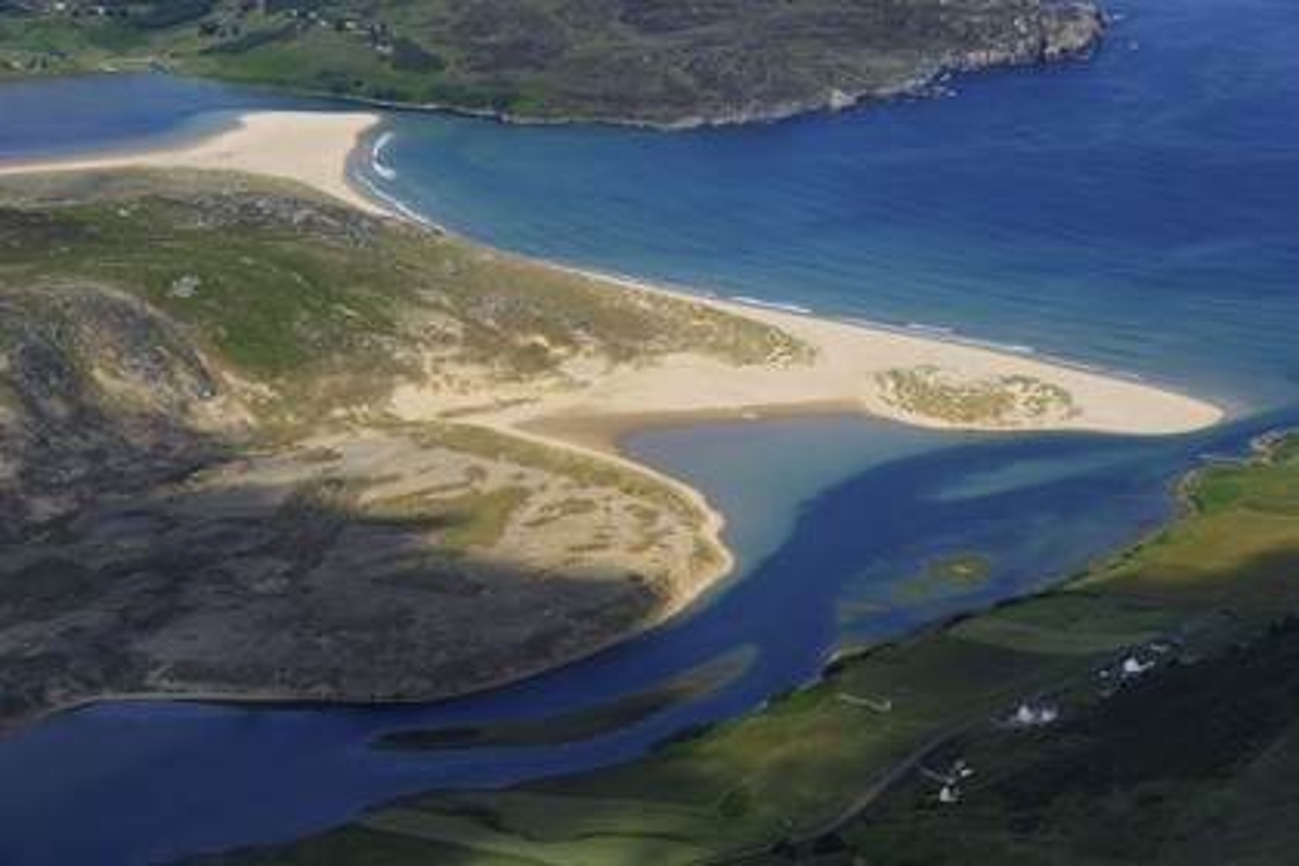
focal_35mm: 120
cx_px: 650
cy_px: 433
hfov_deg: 17.1
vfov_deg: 11.4
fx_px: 4330
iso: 400
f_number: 9
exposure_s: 1/800
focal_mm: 120
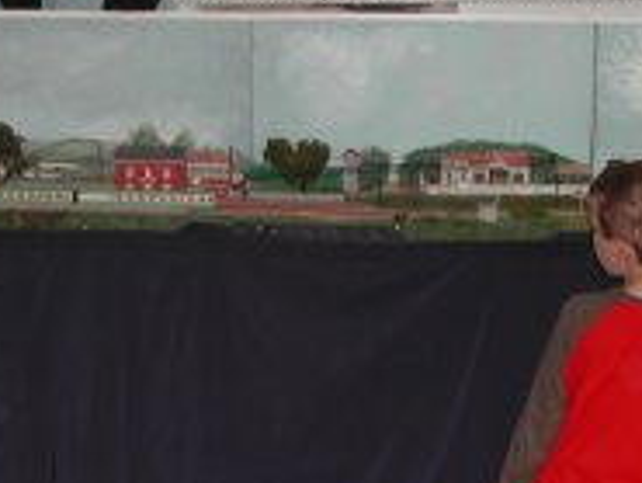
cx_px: 309
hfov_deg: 23.8
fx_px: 1522
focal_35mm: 82
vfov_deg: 17.9
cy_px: 139
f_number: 2.8
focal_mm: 8
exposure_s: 1/60
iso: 100
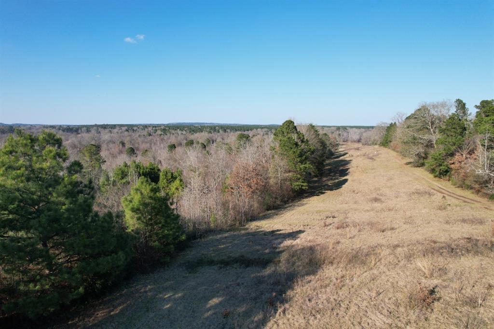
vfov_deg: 57.2
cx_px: 247
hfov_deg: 78.6
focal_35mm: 22
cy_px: 164
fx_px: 302
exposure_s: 1/1500
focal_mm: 8.38
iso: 110
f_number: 2.8
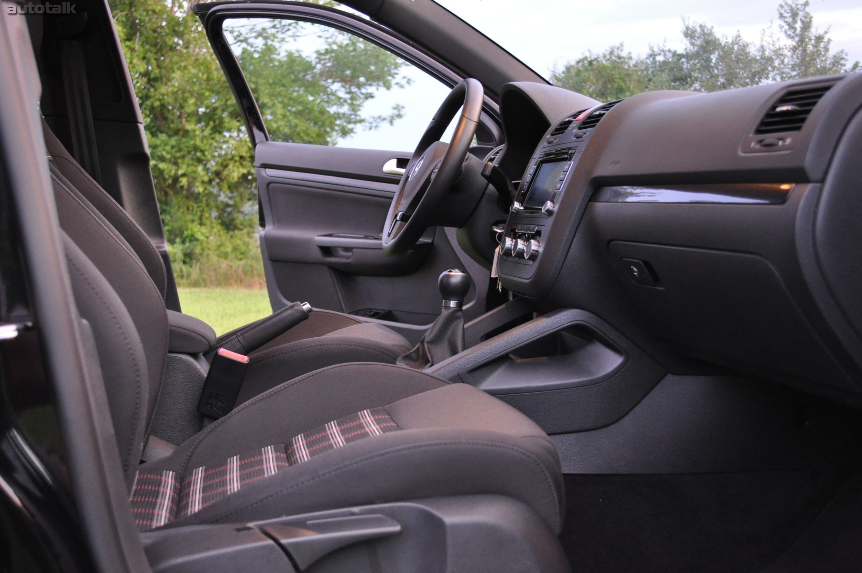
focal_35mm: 42
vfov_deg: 31.8
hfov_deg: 46.4
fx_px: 1005
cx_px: 431
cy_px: 286
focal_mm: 28
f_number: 4.5
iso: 1600
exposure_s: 1/13
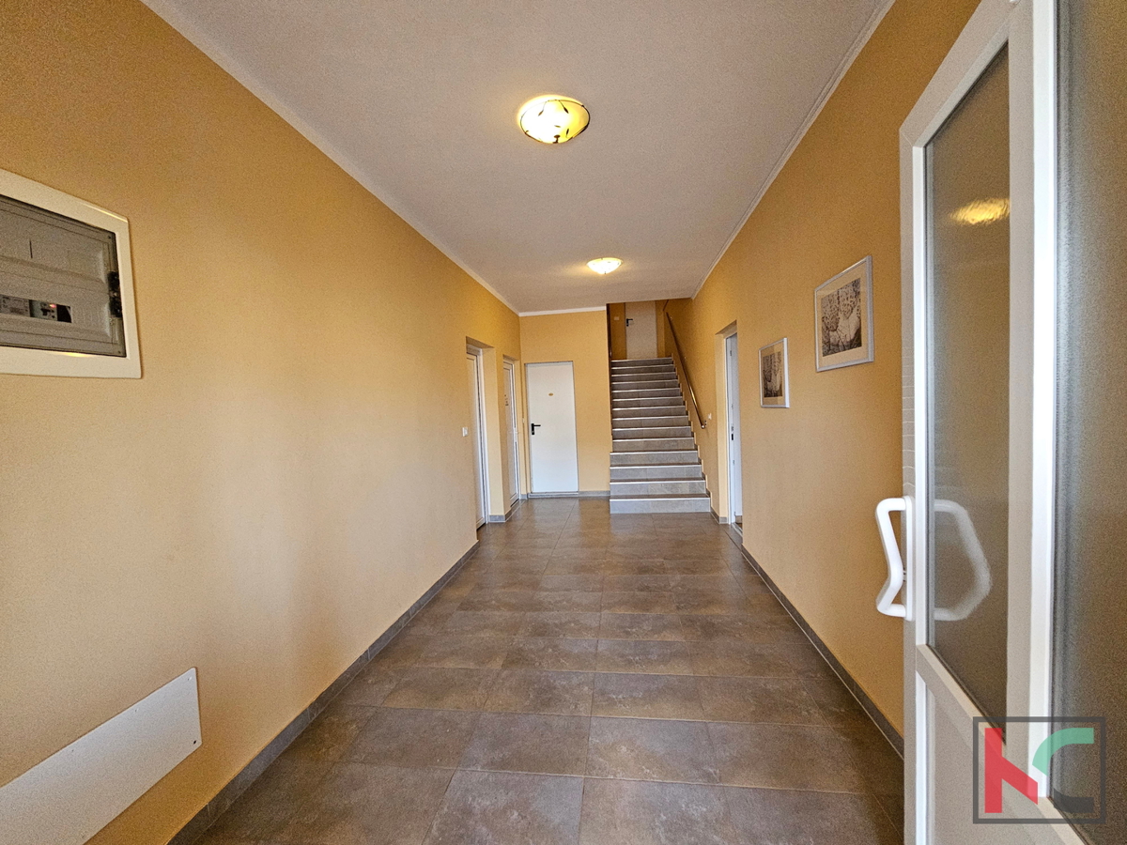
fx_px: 423
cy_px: 422
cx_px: 564
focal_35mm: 13
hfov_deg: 106.2
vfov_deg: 89.9
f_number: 2.2
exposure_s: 1/100
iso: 640
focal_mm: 2.2
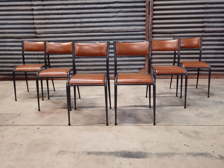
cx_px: 112
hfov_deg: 58.4
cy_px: 84
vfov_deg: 45.4
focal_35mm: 31
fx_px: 201
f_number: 1.9
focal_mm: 6.71
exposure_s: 1/24
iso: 800
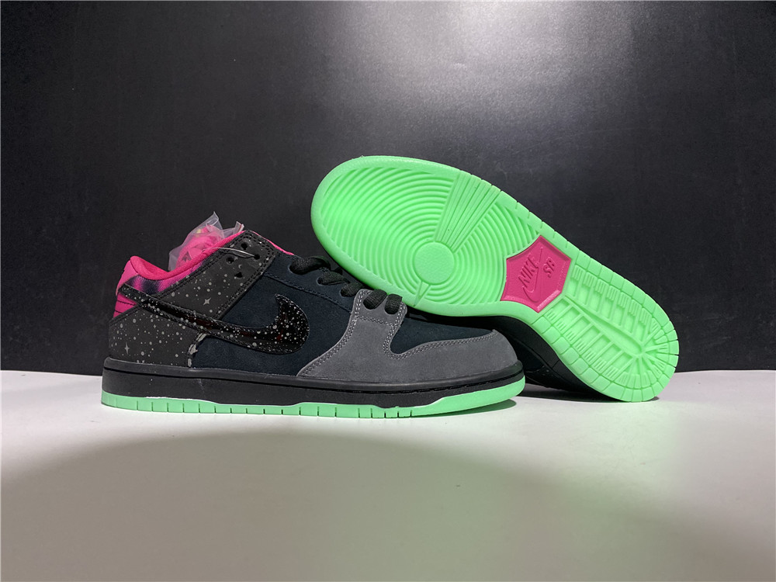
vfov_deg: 53.1
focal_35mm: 26
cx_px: 388
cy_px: 291
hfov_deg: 67.3
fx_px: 583
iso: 400
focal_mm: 4.25
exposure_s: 1/33
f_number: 1.8
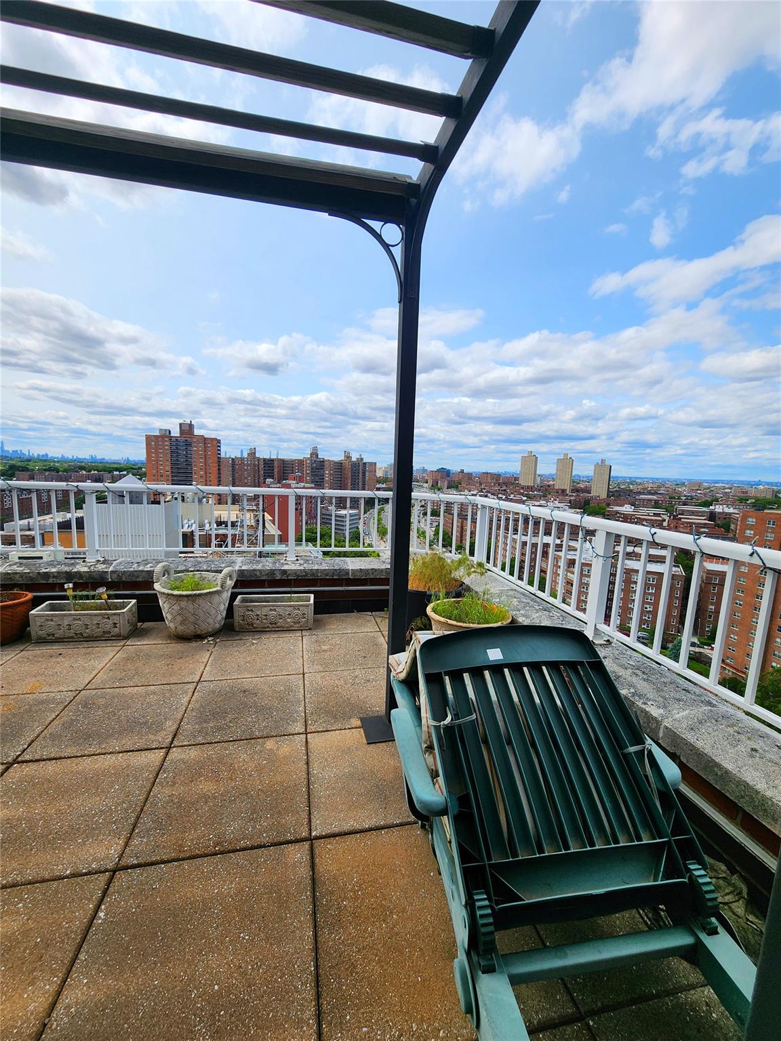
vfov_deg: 106.2
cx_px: 390
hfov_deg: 89.9
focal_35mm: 13
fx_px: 391
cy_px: 520
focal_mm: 2.2
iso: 50
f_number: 2.2
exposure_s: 1/2500
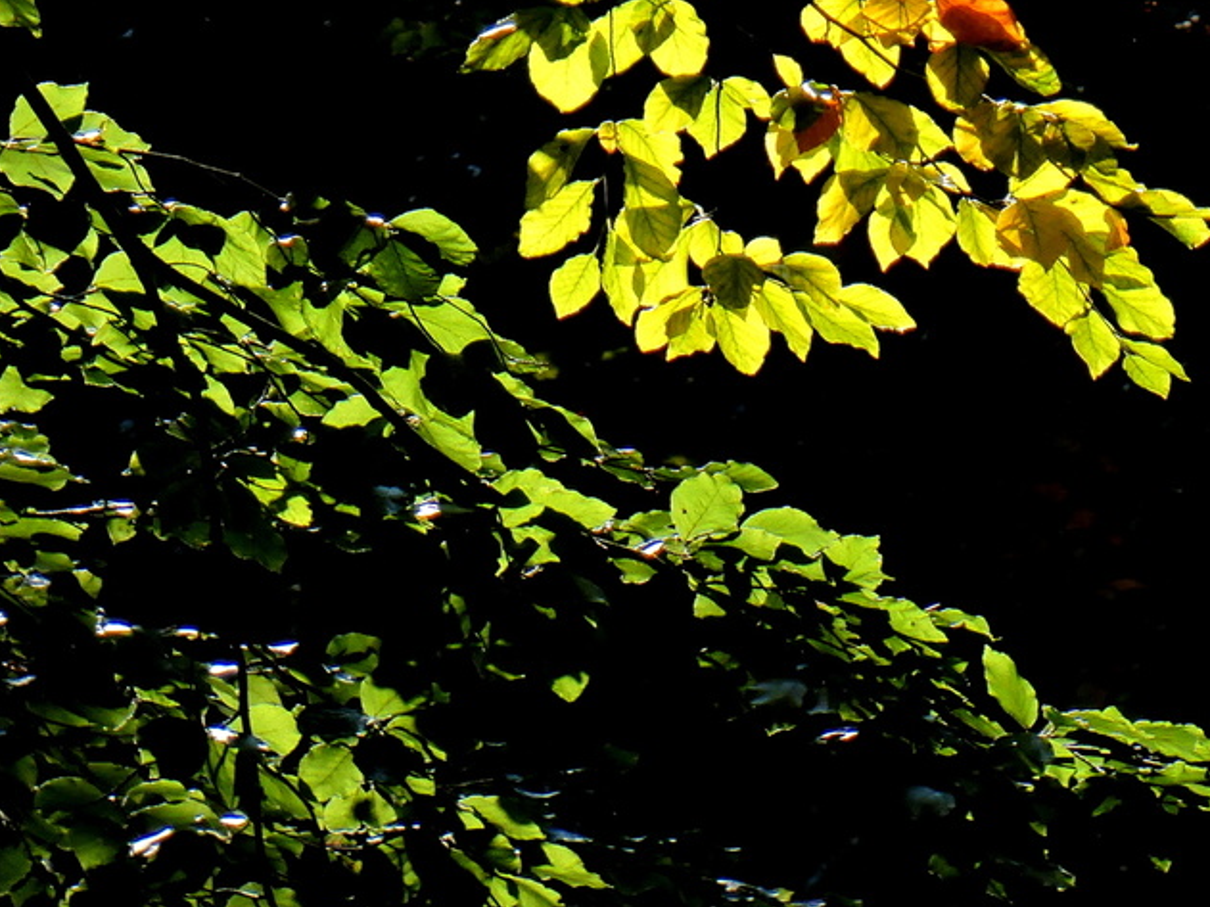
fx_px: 54275
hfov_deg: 1.3
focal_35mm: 1553
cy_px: 119
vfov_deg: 1.0
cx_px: 989
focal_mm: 125.5
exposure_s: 1/320
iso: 80
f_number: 5.6
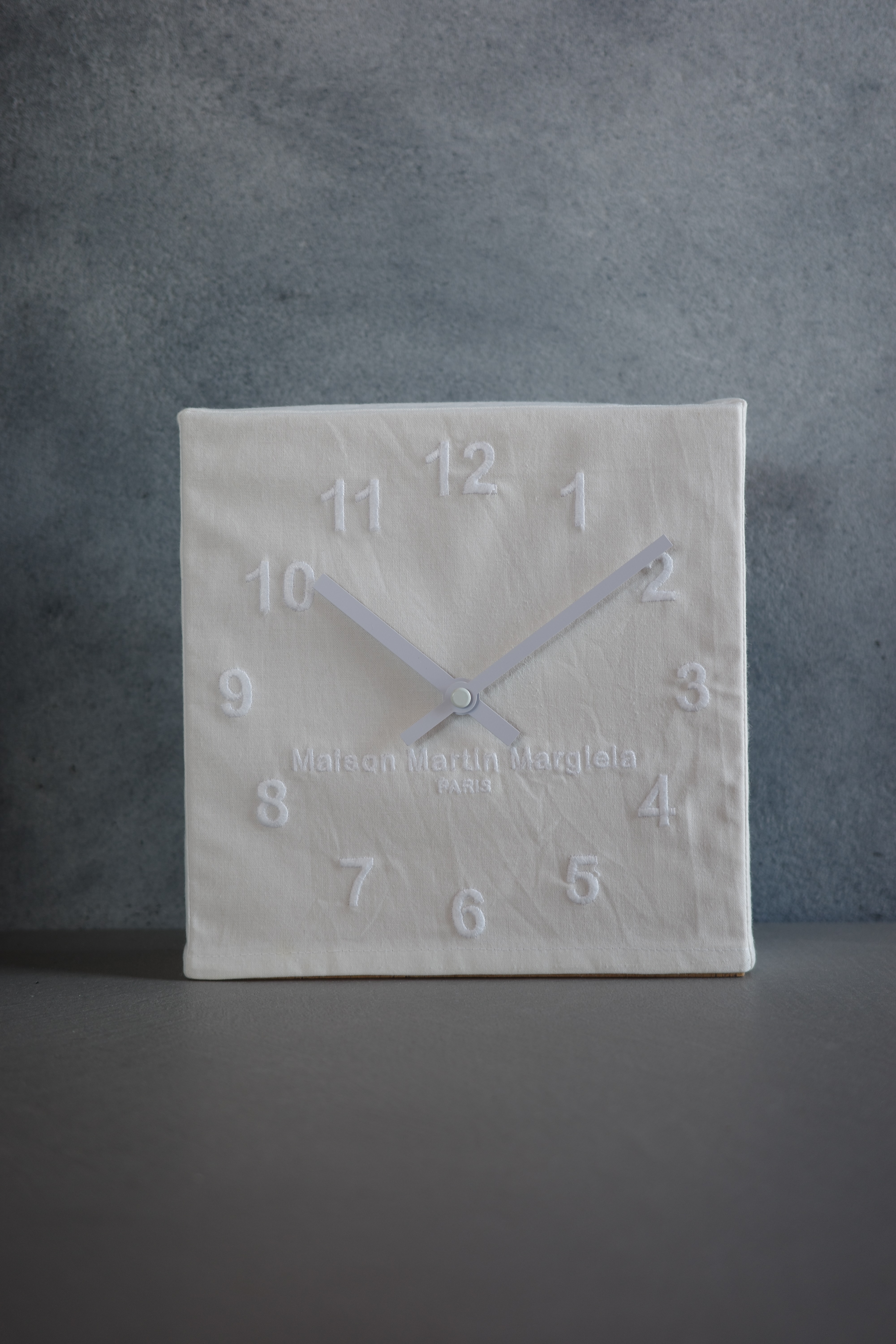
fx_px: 1493
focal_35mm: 40
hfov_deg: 33.4
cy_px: 672
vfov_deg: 48.5
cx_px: 448
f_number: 2.8
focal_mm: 26
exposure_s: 1/50
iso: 100
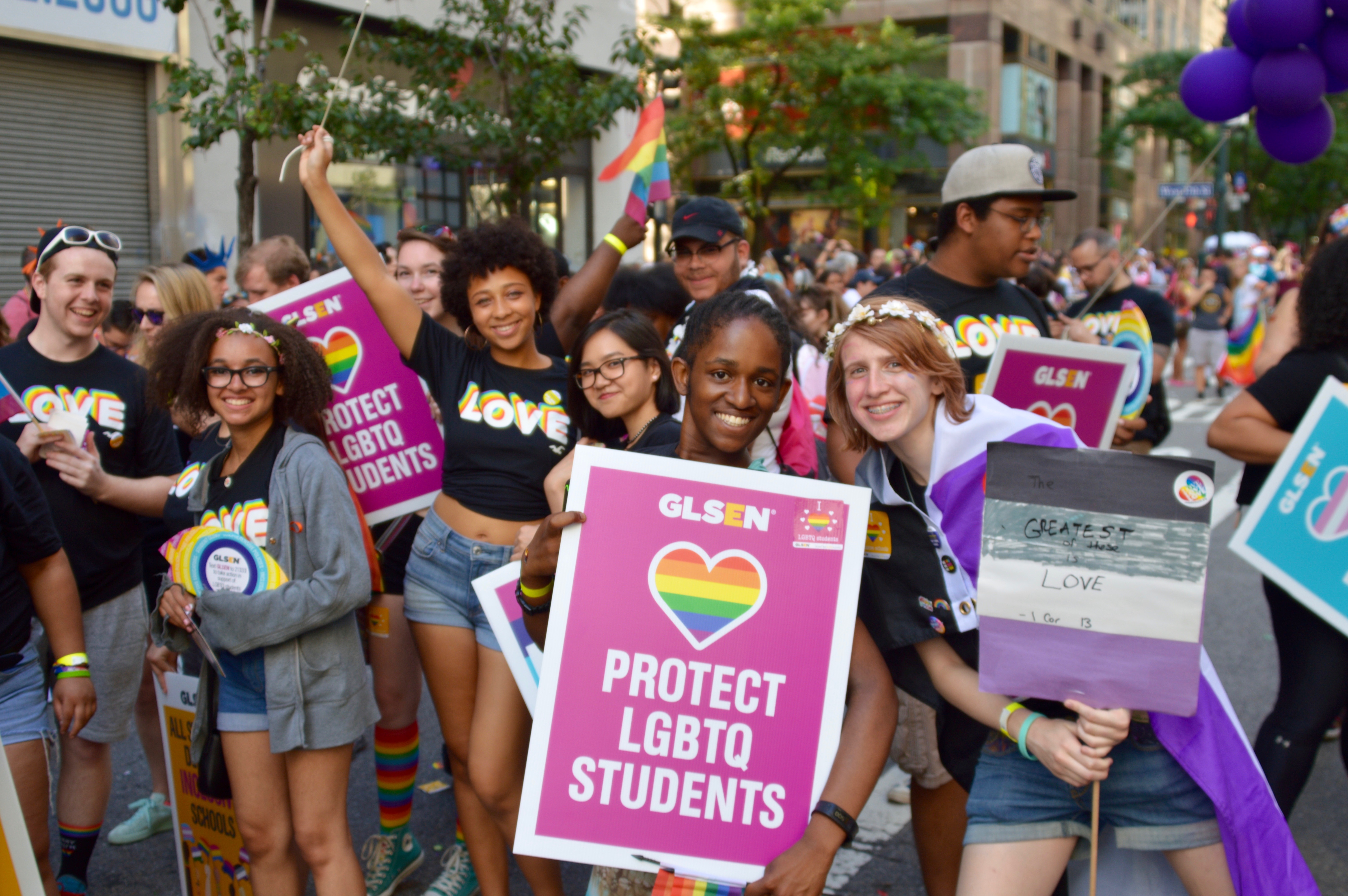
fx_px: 1571
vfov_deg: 31.8
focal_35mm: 42
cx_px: 674
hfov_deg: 46.4
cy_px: 448
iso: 110
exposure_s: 1/125
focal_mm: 28
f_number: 3.5
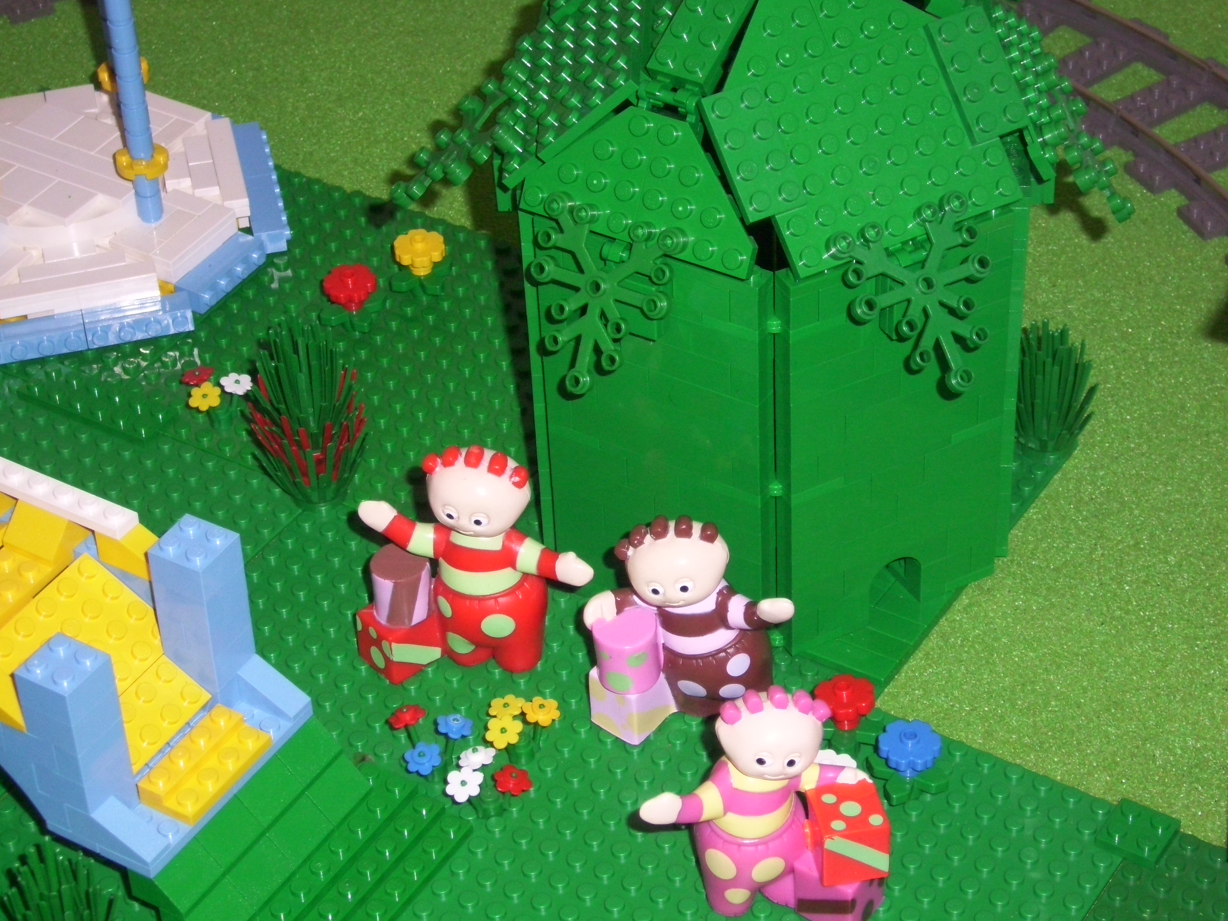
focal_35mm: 89
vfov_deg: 16.6
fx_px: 3157
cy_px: 475
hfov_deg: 22.0
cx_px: 698
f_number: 4.8
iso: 160
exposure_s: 1/50
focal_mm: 13.7
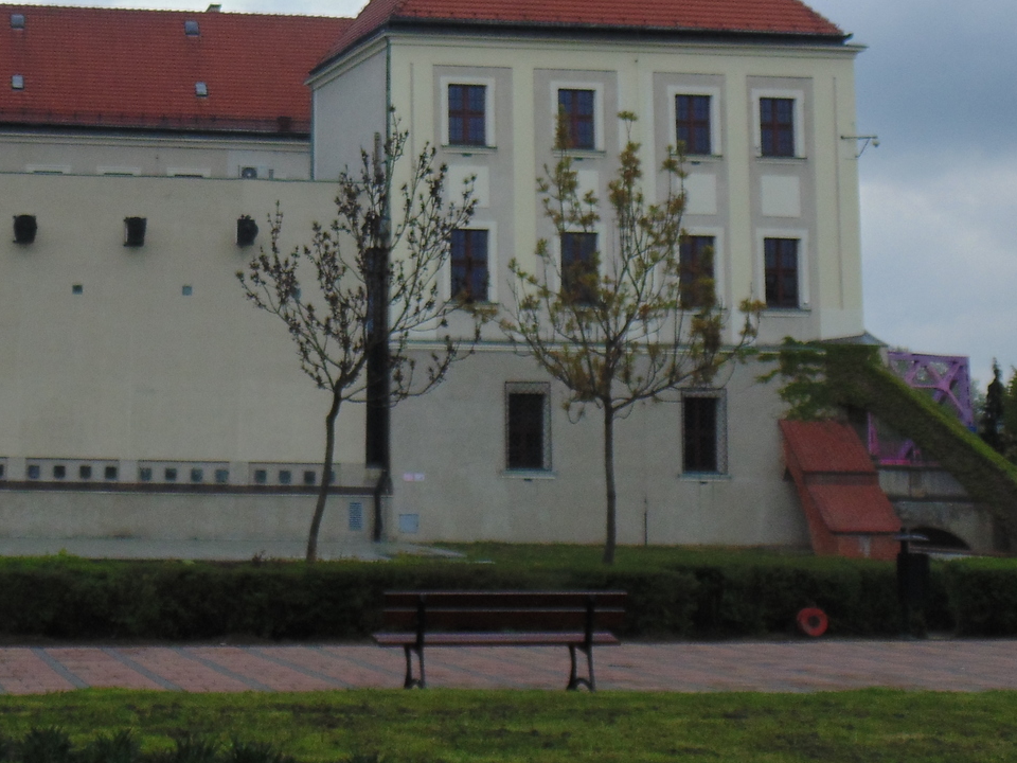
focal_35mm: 82
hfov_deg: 23.4
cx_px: 157
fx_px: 2409
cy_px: 75
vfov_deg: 17.7
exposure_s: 1/400
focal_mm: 7.4
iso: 80
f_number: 3.6
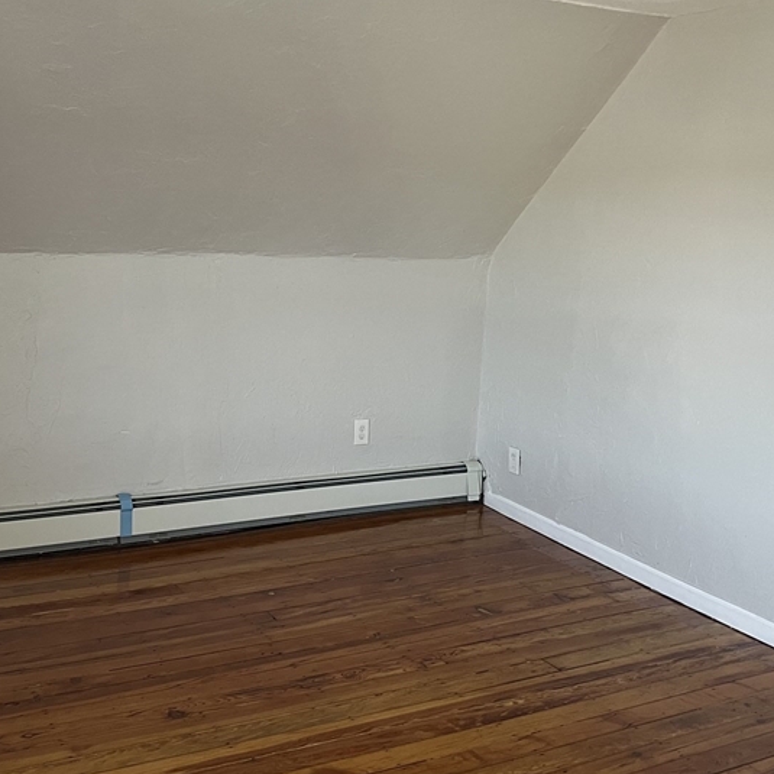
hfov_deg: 38.3
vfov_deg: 38.1
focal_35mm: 44
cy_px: 295
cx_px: 343
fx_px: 1113
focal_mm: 5.7
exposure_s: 1/87
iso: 125
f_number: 1.5
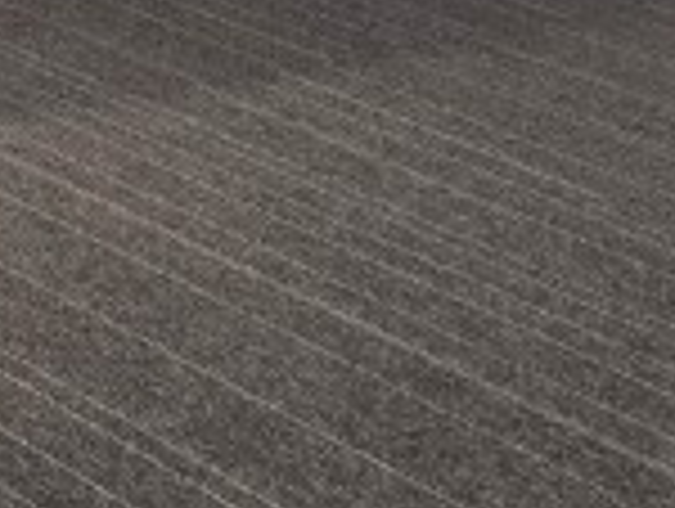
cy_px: -607
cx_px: 184
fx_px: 3066
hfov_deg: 12.5
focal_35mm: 157
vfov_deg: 8.8
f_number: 1.8
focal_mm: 5.4
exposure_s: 1/120
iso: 100
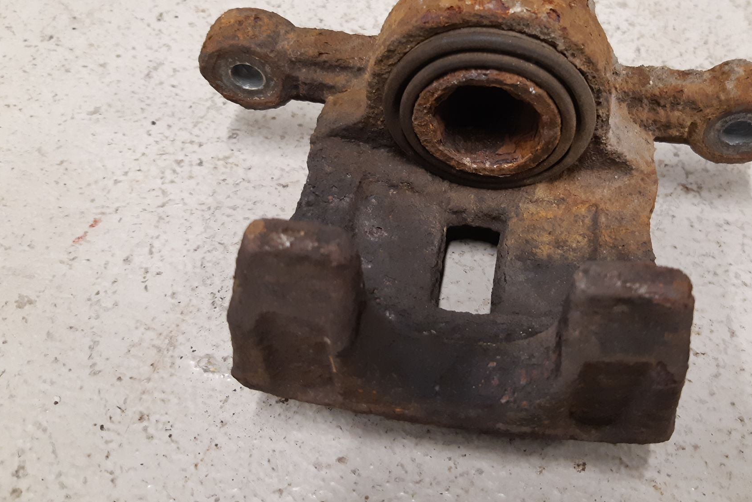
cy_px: 193
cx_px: 457
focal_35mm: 33
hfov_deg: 56.7
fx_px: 689
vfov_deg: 39.8
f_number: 1.7
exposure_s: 1/50
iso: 250
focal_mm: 3.93
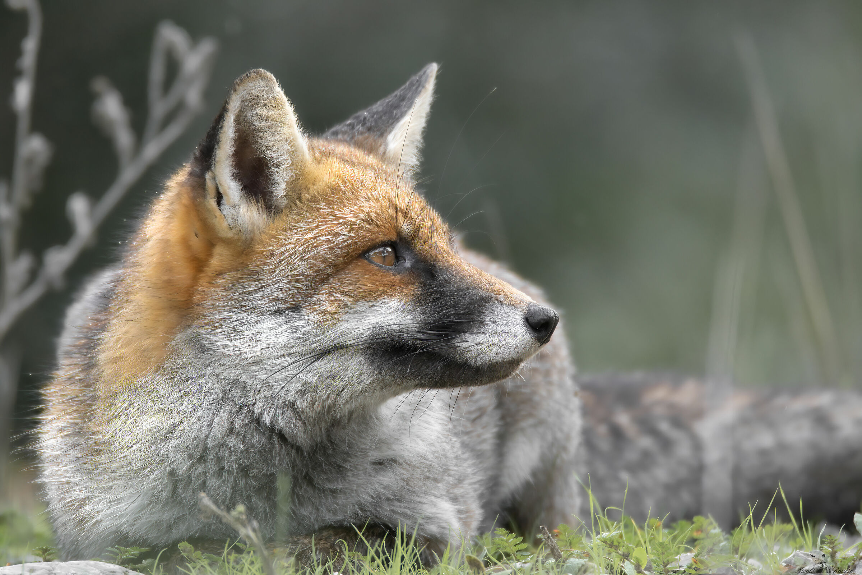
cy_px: 288
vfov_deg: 1.5
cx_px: 431
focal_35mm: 900
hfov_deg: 2.3
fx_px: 21548
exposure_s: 1/640
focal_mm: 600
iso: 1800
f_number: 6.3
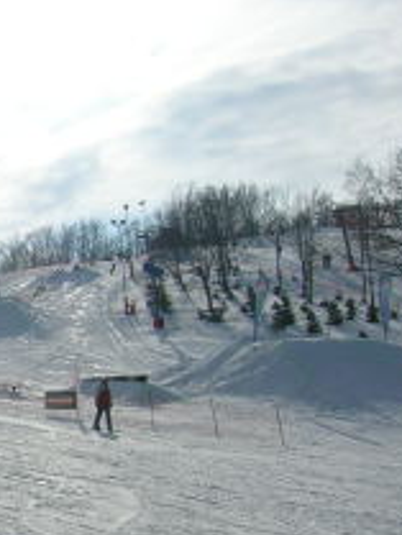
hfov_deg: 17.3
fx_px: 1207
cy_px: 352
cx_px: -177
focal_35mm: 78
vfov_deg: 24.9
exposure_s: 1/2137
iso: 50
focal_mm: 5.7
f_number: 4.9
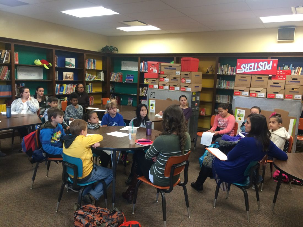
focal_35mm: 29
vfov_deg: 48.2
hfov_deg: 61.7
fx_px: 254
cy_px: 114
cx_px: 152
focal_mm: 4.15
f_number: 2.2
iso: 125
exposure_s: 1/30
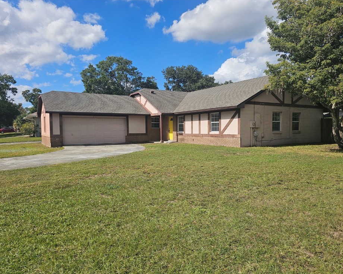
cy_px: 142
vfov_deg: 56.8
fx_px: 254
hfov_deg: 68.0
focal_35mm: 25
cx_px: 185
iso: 10
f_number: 1.7
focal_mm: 6.3
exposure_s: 1/1248
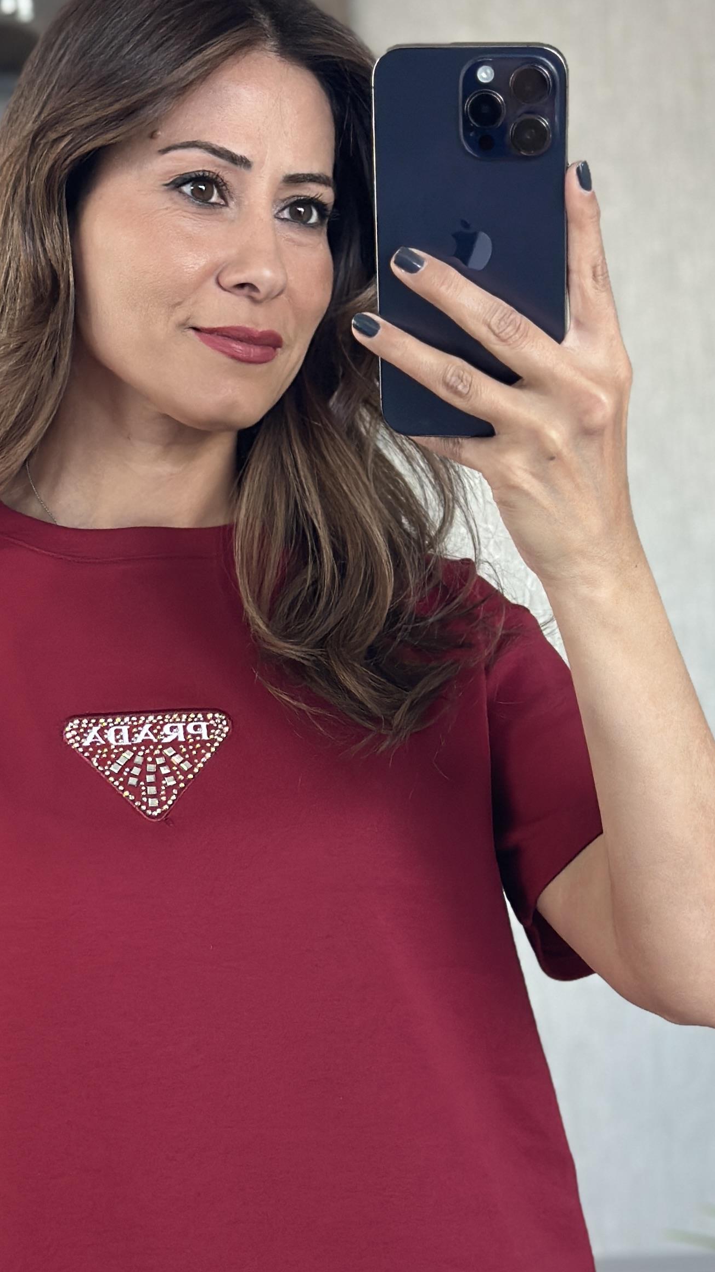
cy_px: 877
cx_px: 232
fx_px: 3068
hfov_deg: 13.3
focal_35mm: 91
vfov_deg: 23.3
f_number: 1.78
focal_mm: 6.86
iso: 200
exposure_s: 1/60
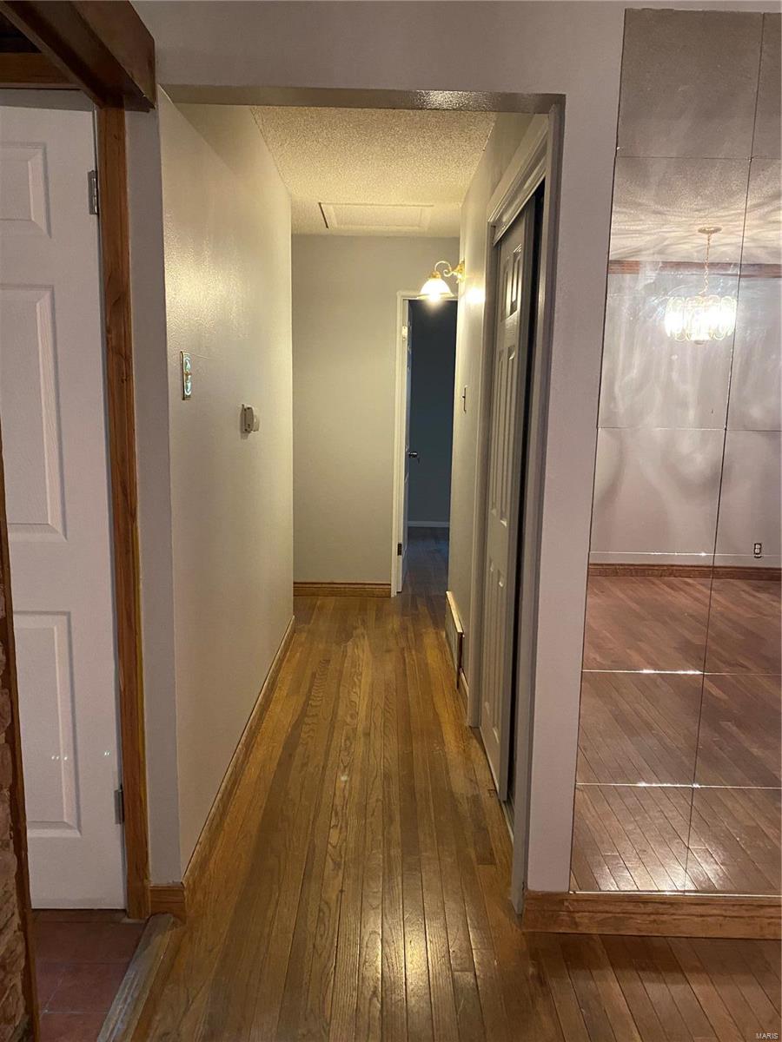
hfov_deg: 53.1
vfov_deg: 67.3
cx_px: 391
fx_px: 783
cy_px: 521
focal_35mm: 26
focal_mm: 4.25
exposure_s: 1/40
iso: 500
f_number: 1.8
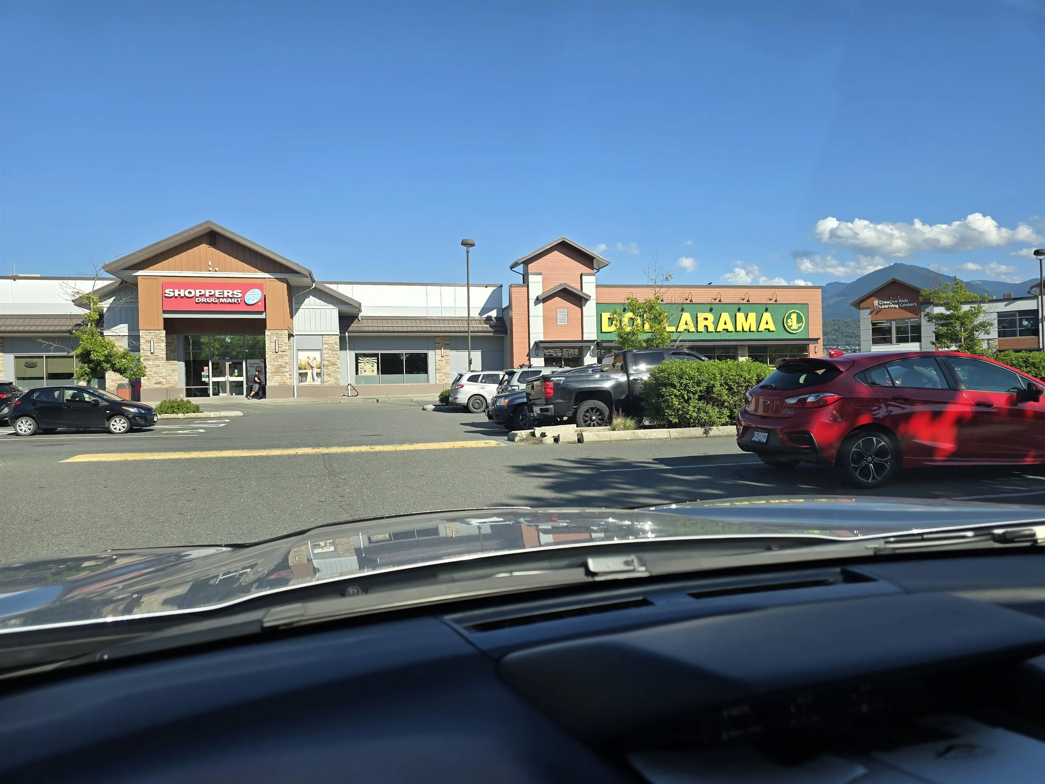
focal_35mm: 23
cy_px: 392
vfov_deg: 58.9
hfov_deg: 73.9
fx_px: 694
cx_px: 522
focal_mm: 6.3
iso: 12
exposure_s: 1/470
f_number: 1.7
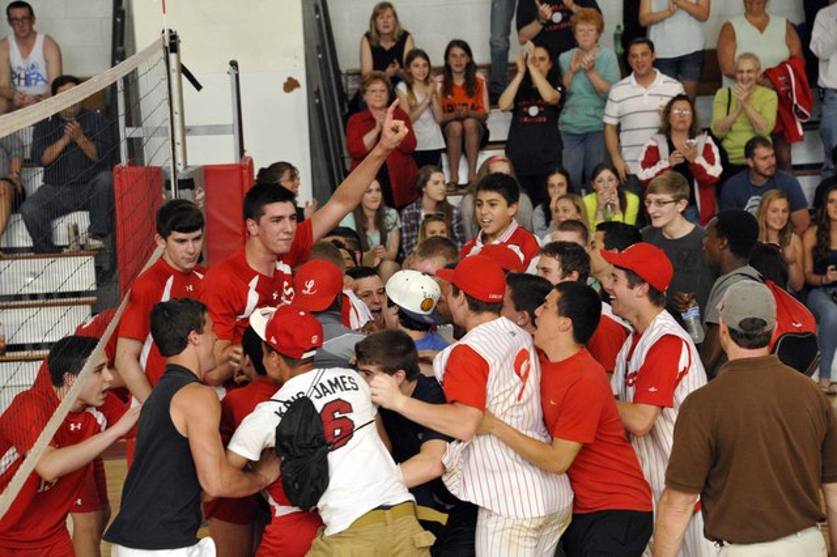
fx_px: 3369
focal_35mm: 145
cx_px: 418
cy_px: 278
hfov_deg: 14.2
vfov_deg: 9.5
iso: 5000
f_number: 7.1
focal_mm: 145
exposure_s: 1/250
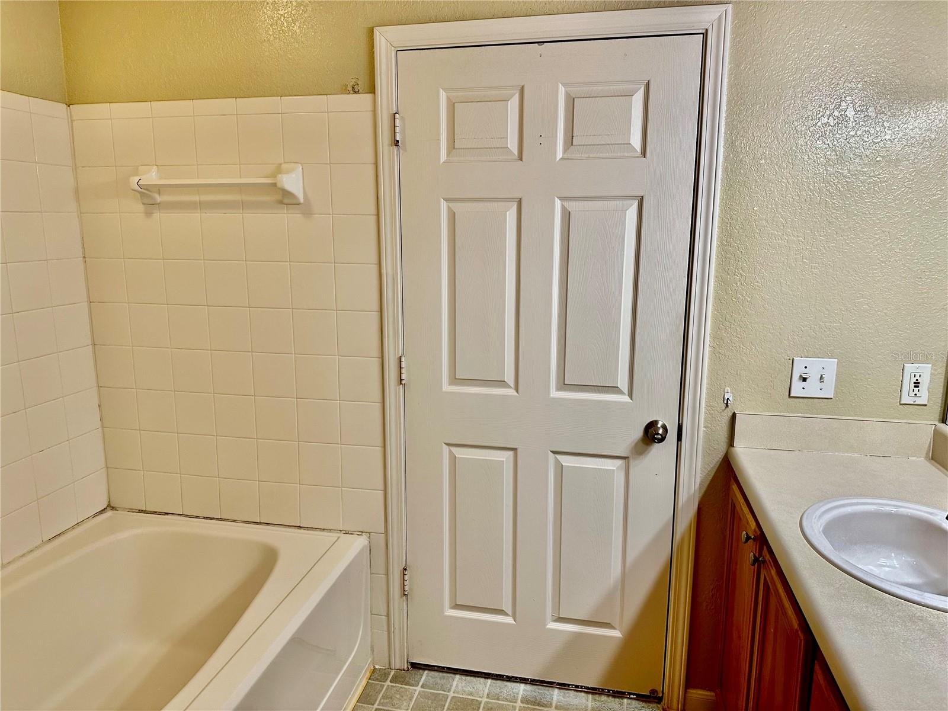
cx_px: 474
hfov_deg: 71.6
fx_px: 657
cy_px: 356
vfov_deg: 56.8
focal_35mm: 24
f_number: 1.78
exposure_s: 1/120
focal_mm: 6.86
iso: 125
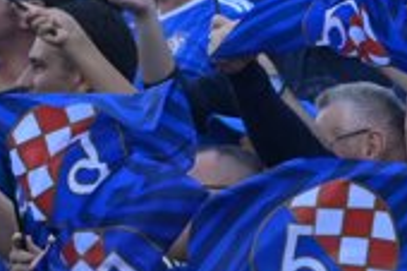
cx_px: 354
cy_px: -421
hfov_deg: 0.7
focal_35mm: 2826
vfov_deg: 0.5
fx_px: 31918
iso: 3200
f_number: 2.8
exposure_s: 1/2000
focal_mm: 400
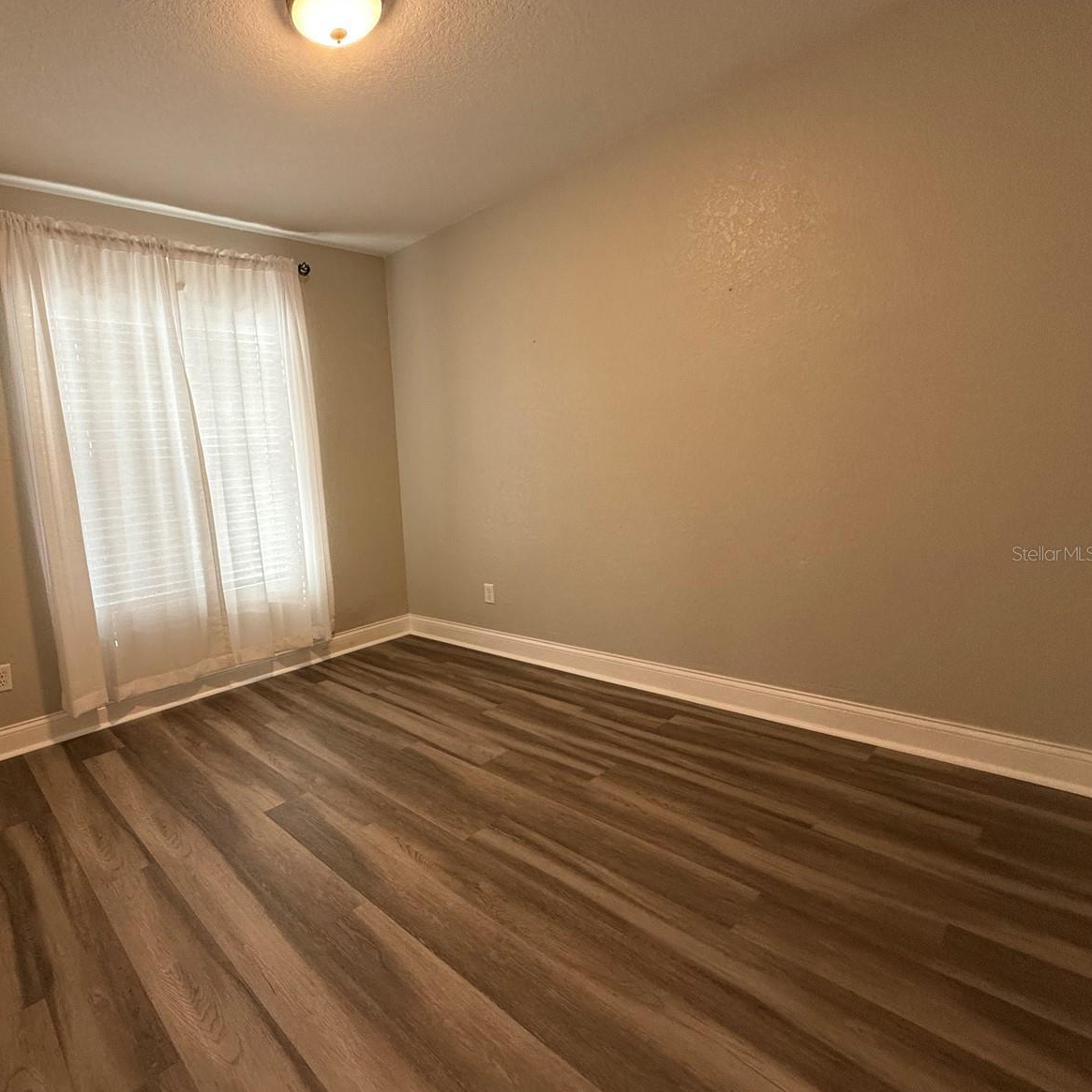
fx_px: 607
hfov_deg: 80.7
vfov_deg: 84.0
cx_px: 351
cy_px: 553
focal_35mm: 17
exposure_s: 1/120
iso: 250
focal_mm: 2.22
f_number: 2.2
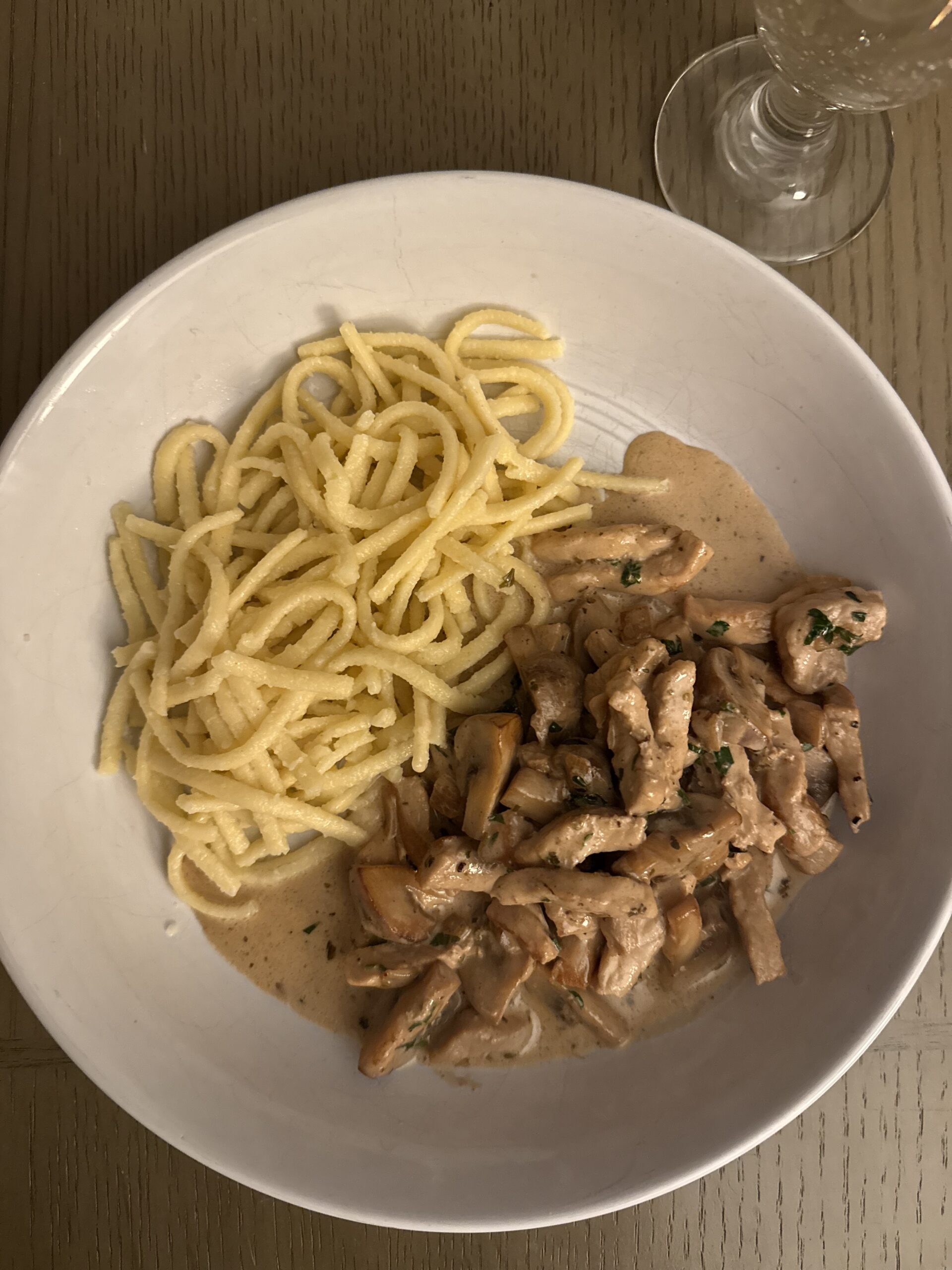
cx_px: 476
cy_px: 635
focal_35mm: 24
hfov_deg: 56.8
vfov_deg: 71.6
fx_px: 880
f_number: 1.78
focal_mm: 6.76
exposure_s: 1/40
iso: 800
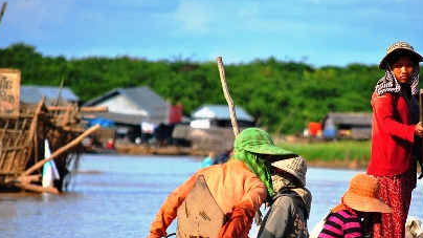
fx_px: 4743
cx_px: 259
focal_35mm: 423
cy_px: 153
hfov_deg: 5.1
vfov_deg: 2.9
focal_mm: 200
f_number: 5.6
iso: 200
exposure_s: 1/1000
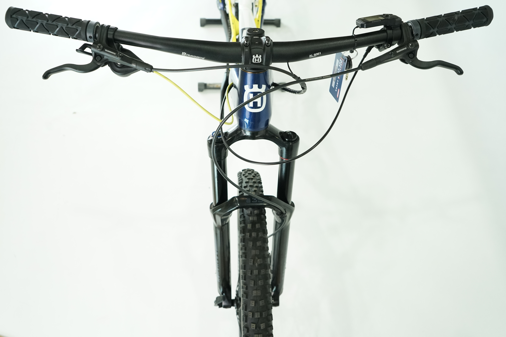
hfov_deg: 63.7
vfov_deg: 45.0
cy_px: 168
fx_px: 408
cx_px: 253
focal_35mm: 29
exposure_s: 1/200
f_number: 5
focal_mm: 29
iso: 2000
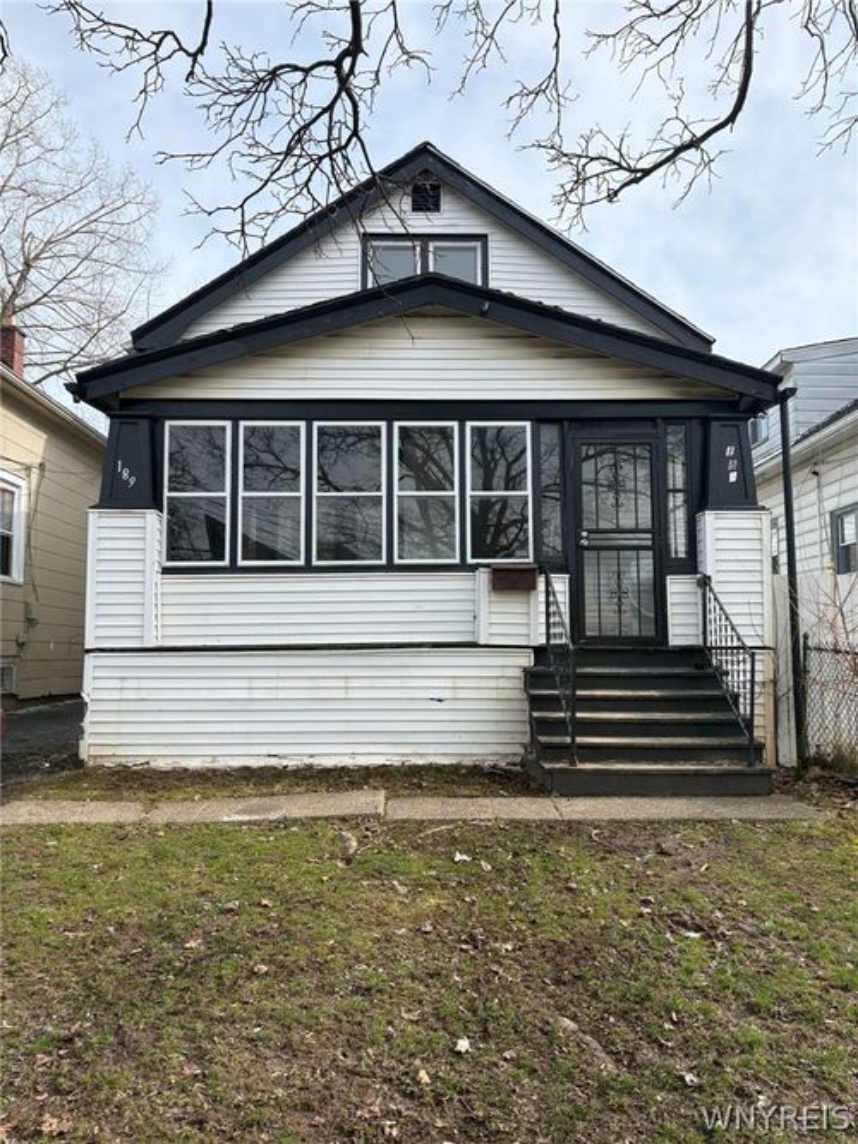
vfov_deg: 67.3
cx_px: 429
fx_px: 860
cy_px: 572
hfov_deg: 53.0
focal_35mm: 26
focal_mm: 5.96
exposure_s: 1/2075
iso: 50
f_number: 1.6
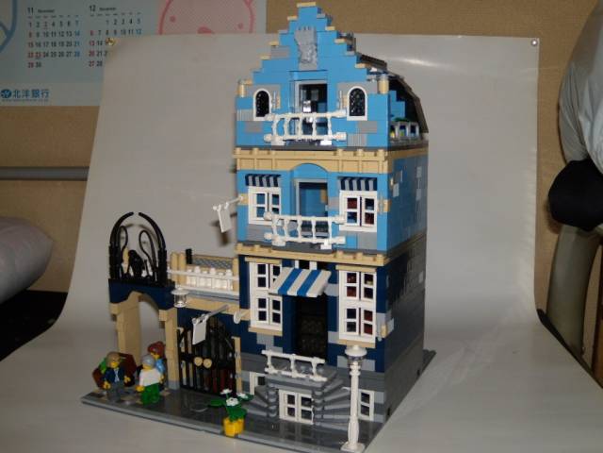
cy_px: 226
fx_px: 627
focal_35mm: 36
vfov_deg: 39.7
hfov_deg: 51.4
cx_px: 302
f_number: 3.6
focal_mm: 6.4
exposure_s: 1/30
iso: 80
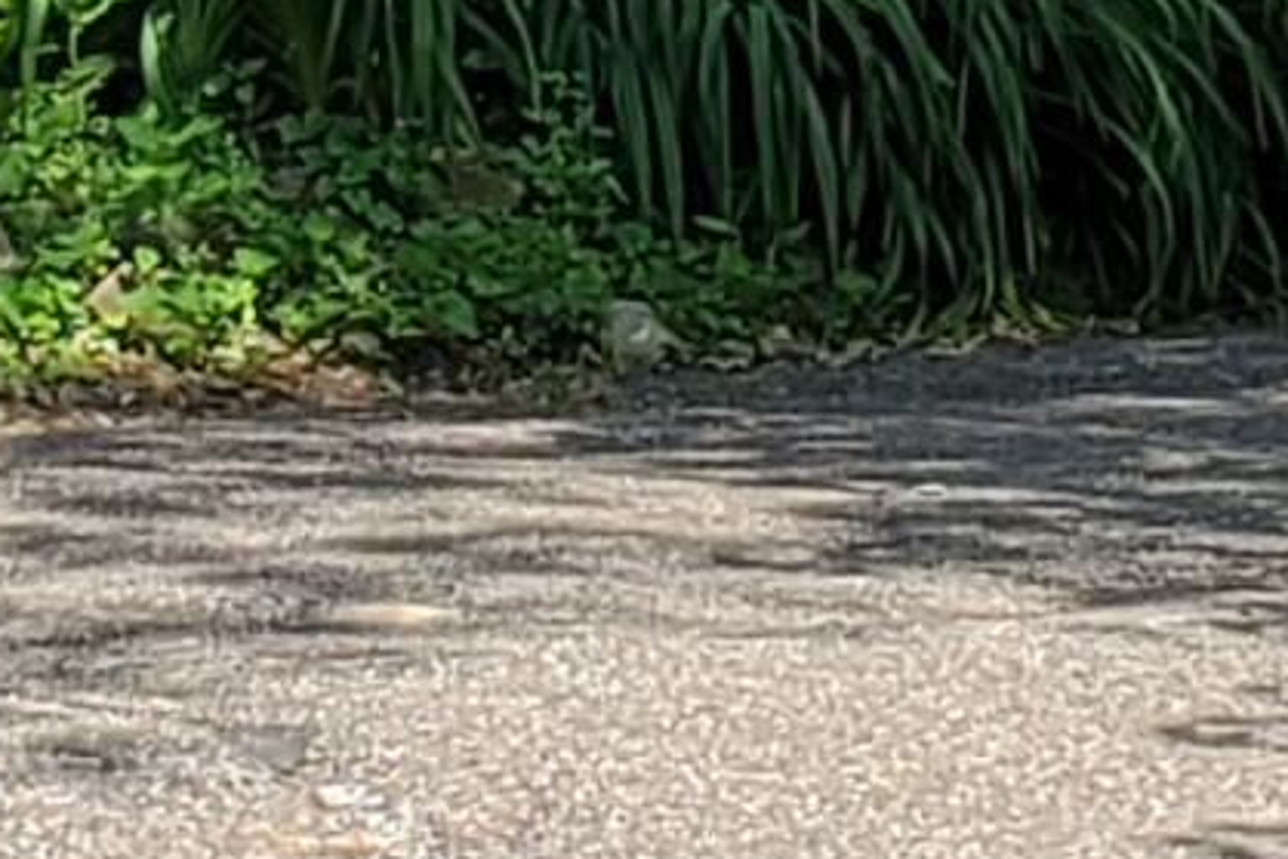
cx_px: -52
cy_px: -754
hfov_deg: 10.5
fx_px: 6943
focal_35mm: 194
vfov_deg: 6.9
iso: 50
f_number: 2.4
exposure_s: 1/655
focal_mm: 4.3
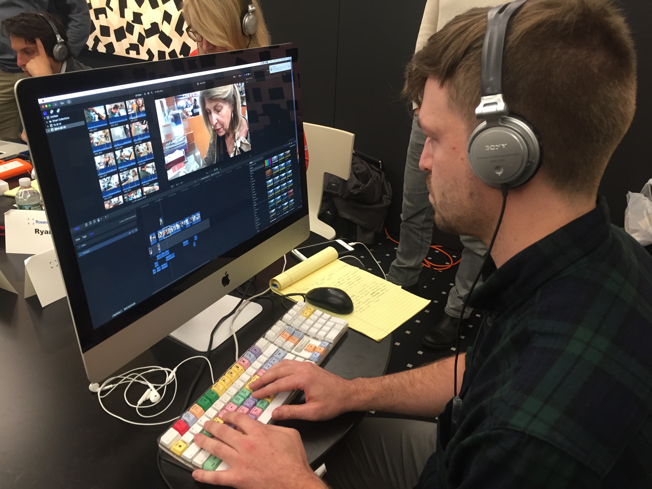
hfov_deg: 61.7
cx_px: 326
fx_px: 546
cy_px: 244
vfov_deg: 48.2
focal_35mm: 29
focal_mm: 4.15
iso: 125
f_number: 2.2
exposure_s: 1/30
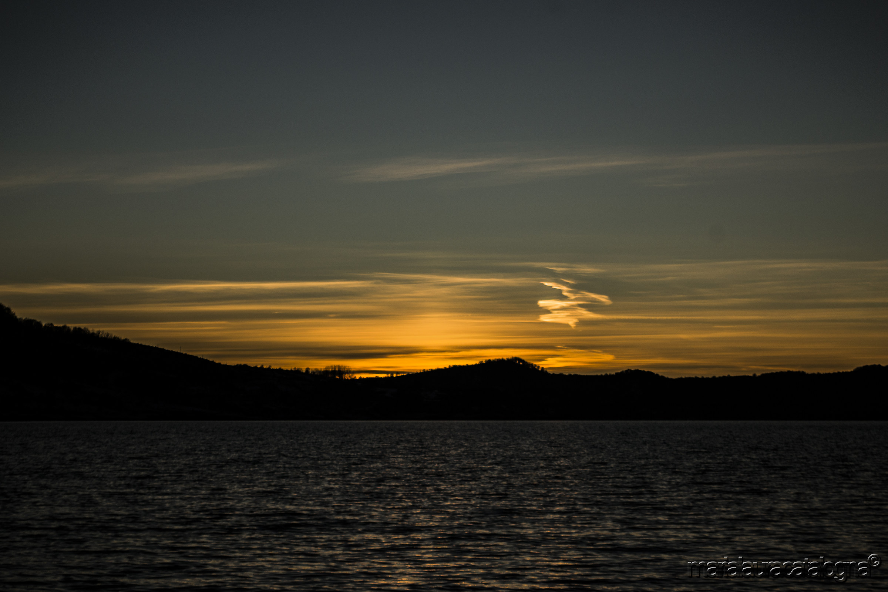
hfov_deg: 24.6
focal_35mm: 82
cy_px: 296
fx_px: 2035
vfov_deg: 16.6
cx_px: 444
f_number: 5.6
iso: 200
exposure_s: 1/640
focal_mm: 55
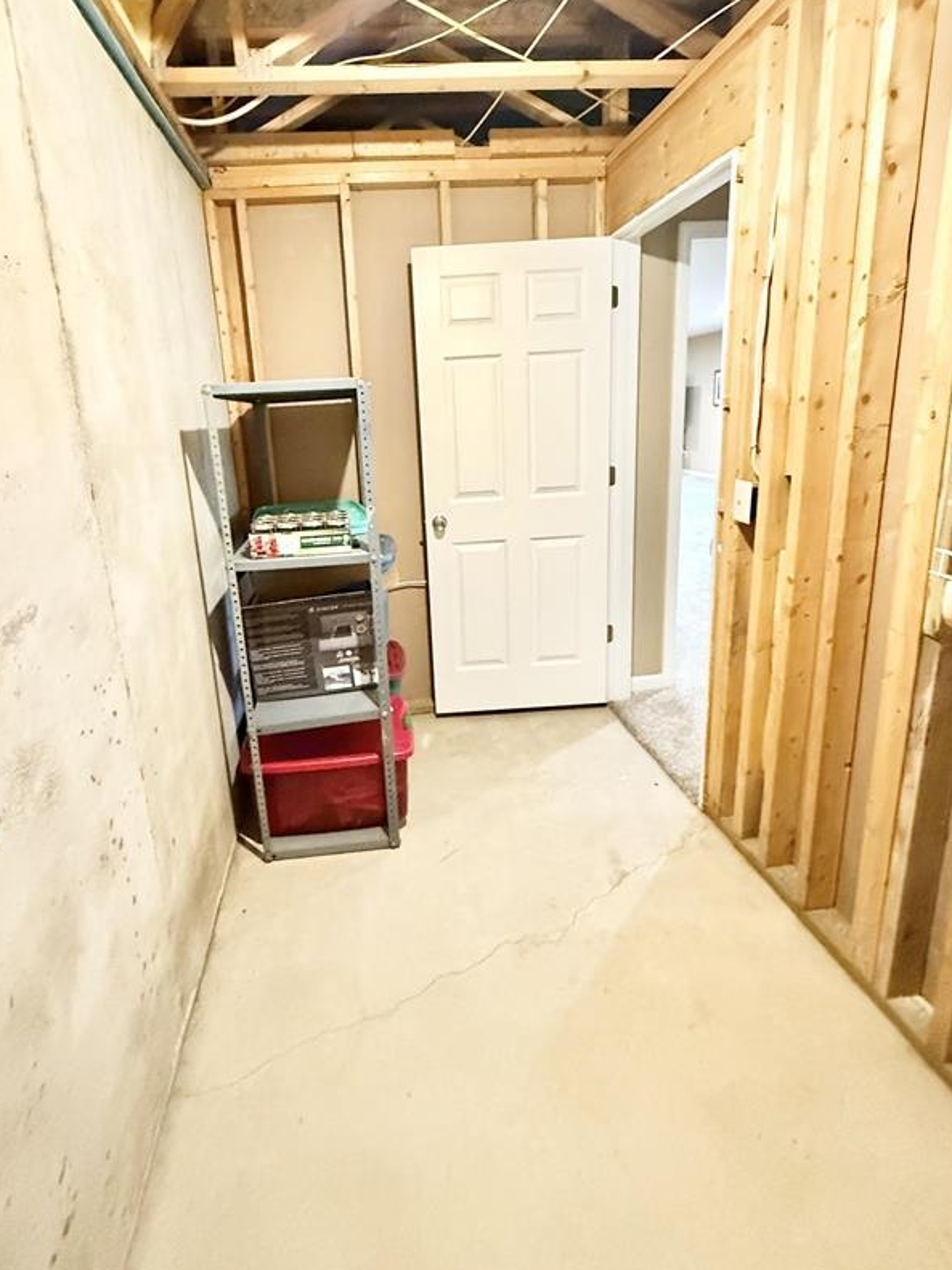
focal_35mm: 17
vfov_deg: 90.6
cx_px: 414
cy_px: 559
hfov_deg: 74.4
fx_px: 624
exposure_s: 1/60
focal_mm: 2.22
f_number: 2.2
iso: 1000
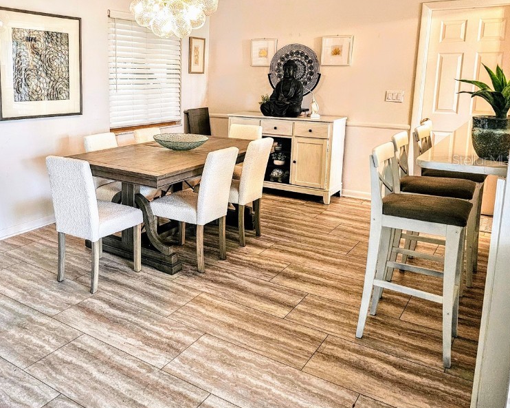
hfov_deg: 55.8
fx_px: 468
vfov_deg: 46.8
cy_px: 160
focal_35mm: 31
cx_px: 165
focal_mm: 6.3
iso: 640
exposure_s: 1/120
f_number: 1.7
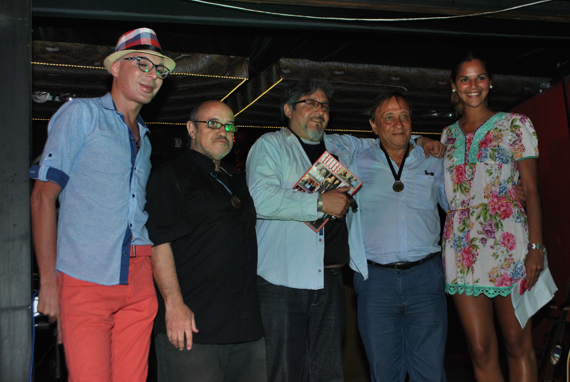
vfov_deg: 29.9
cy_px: 191
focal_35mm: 45
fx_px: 713
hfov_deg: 43.6
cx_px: 285
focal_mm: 30
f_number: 5.6
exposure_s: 1/80
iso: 400
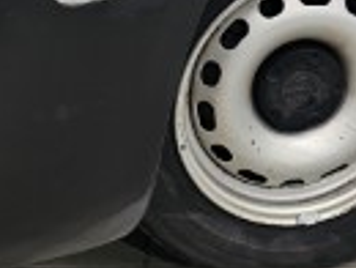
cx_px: 208
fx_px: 1164
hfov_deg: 17.4
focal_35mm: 113
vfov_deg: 12.2
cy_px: -202
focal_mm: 6.3
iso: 50
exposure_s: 1/100
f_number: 1.7
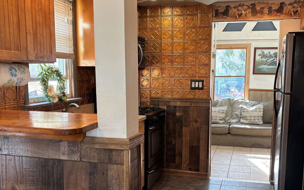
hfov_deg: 49.3
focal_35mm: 40
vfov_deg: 31.8
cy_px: 121
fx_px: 331
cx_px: 156
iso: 125
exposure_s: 1/60
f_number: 1.6
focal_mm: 5.96
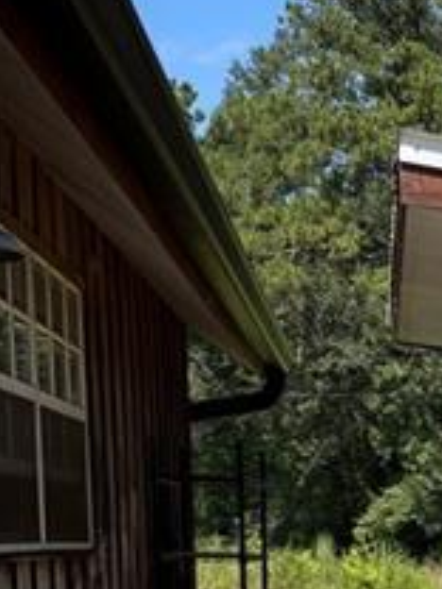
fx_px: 1634
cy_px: 867
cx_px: 788
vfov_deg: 18.3
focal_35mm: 96
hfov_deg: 13.8
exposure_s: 1/1984
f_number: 1.6
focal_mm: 5.96
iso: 50
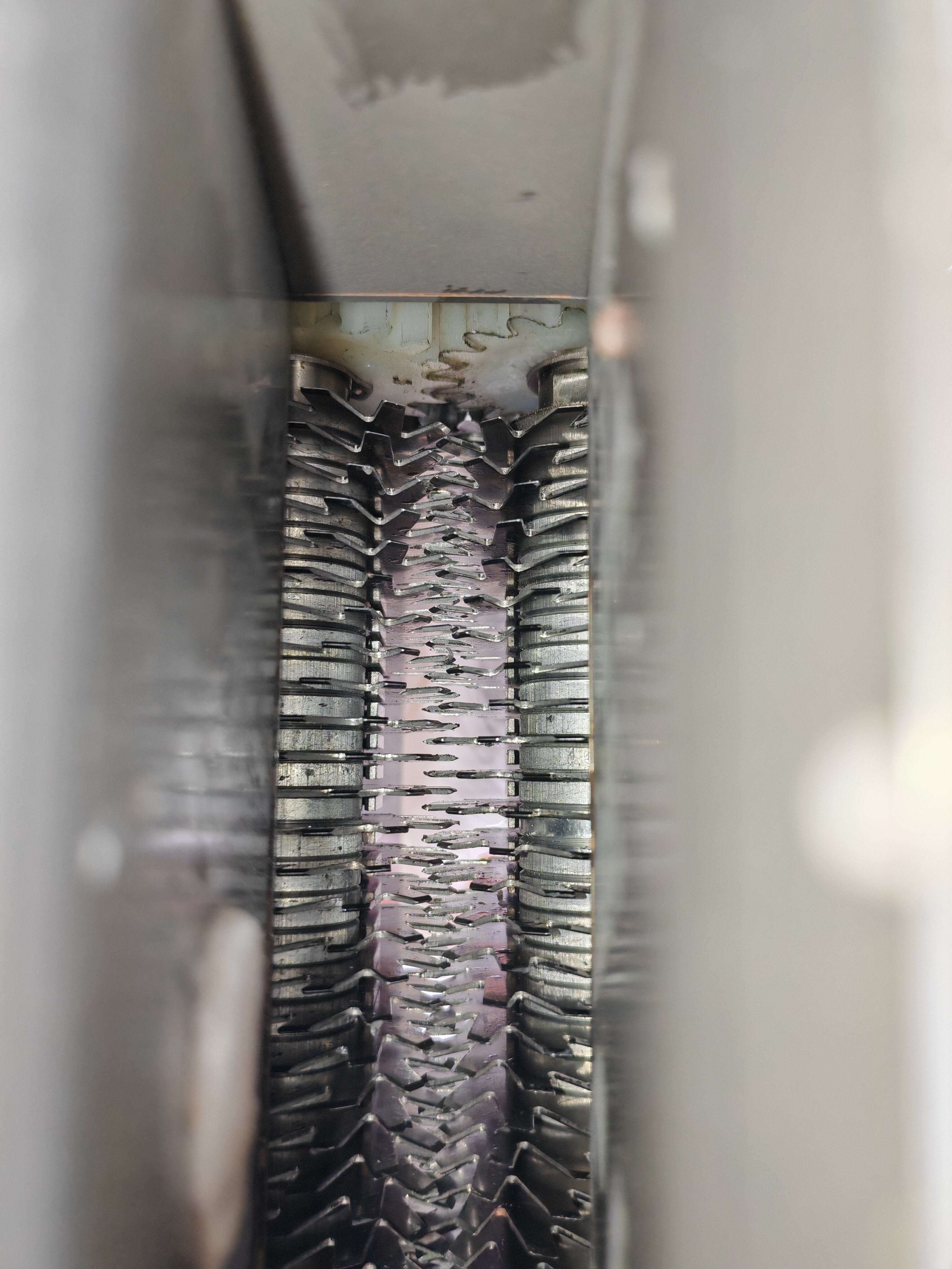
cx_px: 476
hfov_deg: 51.4
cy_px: 634
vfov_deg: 65.3
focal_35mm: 27
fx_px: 990
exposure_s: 1/100
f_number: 1.95
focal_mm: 5.52
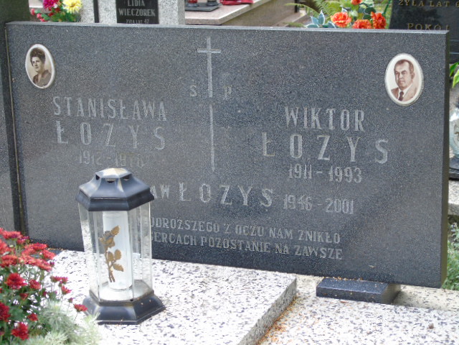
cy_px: 172
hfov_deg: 23.8
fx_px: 1087
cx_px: 230
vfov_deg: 18.0
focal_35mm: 82
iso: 80
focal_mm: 15
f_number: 4.1
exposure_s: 1/40
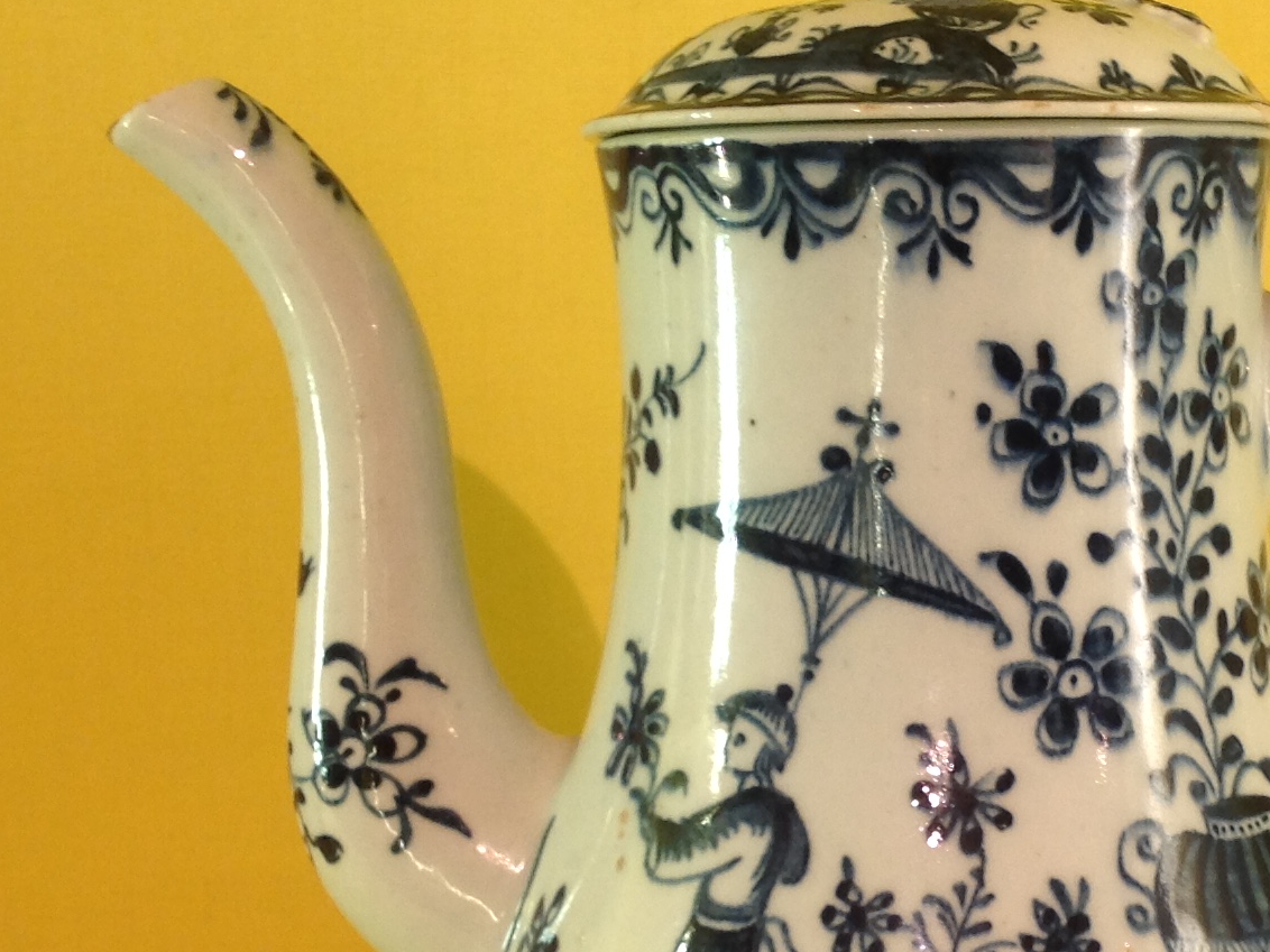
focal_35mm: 80
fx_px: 2935
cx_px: 976
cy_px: 692
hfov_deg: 24.1
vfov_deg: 18.3
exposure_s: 1/17
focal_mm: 4.28
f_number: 2.4
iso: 50
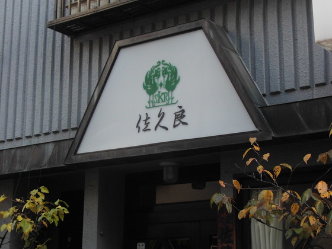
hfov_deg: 29.0
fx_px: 643
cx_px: 166
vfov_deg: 21.9
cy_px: 124
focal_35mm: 67
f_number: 4.4
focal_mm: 11.9
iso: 250
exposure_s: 1/125
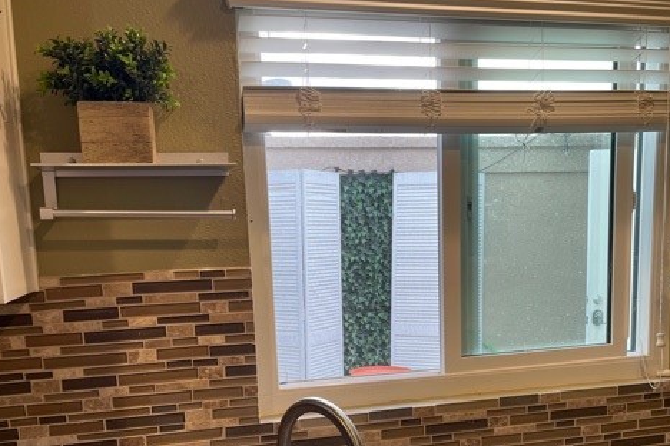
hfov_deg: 51.9
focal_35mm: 37
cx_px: 334
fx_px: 689
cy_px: 337
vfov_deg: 35.1
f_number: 1.6
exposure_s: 1/120
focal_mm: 5.1
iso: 64
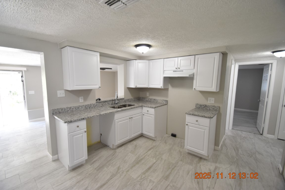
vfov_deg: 77.3
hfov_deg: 100.4
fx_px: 119
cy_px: 95
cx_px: 142
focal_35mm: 15
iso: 800
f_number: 3.5
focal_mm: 10
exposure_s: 1/90
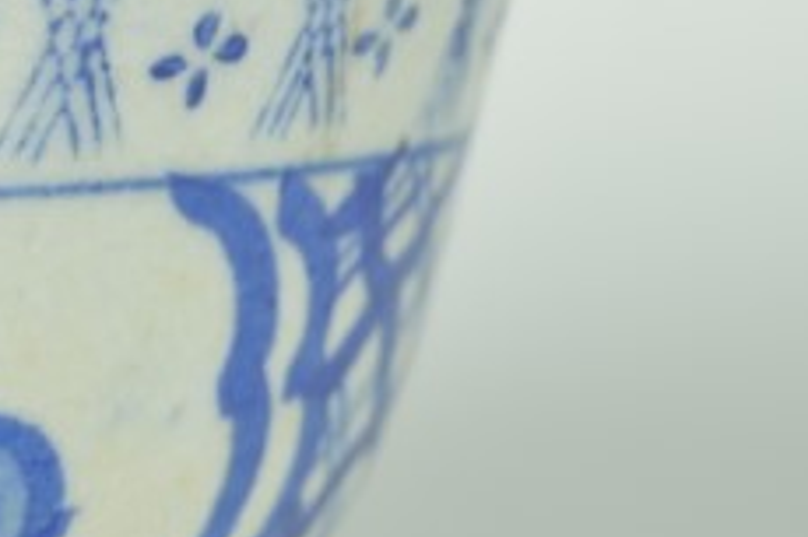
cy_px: 235
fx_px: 4216
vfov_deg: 7.3
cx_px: -566
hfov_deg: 10.4
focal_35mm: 188
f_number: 6.3
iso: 100
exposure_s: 1/160
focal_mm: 32
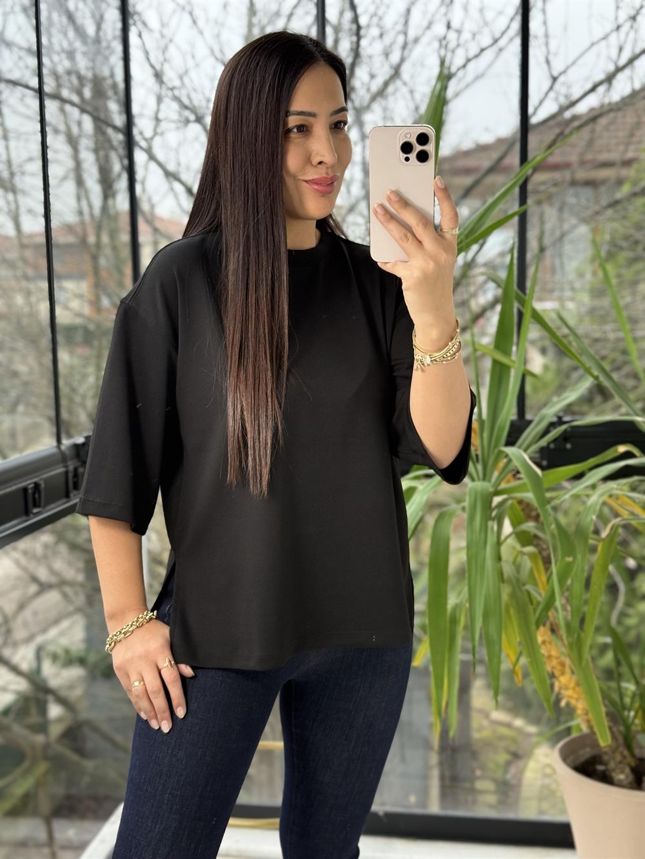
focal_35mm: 48
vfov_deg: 39.7
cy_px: 430
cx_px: 322
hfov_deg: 30.3
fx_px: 1192
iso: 80
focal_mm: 6.76
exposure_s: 1/121
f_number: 1.78
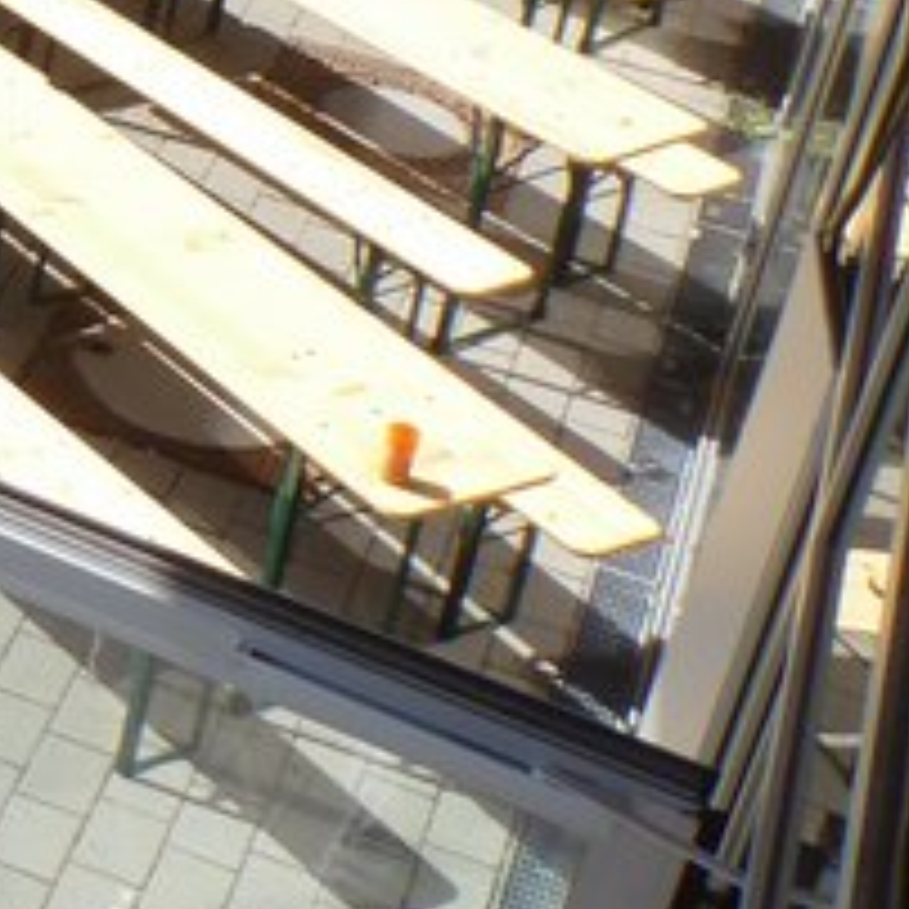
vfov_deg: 15.9
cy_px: -184
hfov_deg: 13.9
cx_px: -950
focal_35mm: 105
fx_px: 3119
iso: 100
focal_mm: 4.3
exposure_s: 1/400
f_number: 4
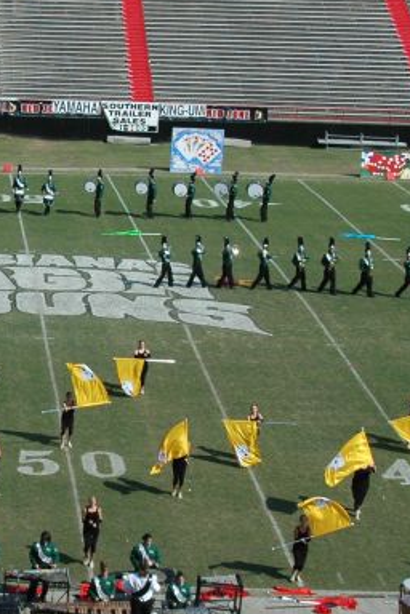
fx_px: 1777
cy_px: 293
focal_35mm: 104
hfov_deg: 12.9
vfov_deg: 19.6
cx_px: -61
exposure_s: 1/400
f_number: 10
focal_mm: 26
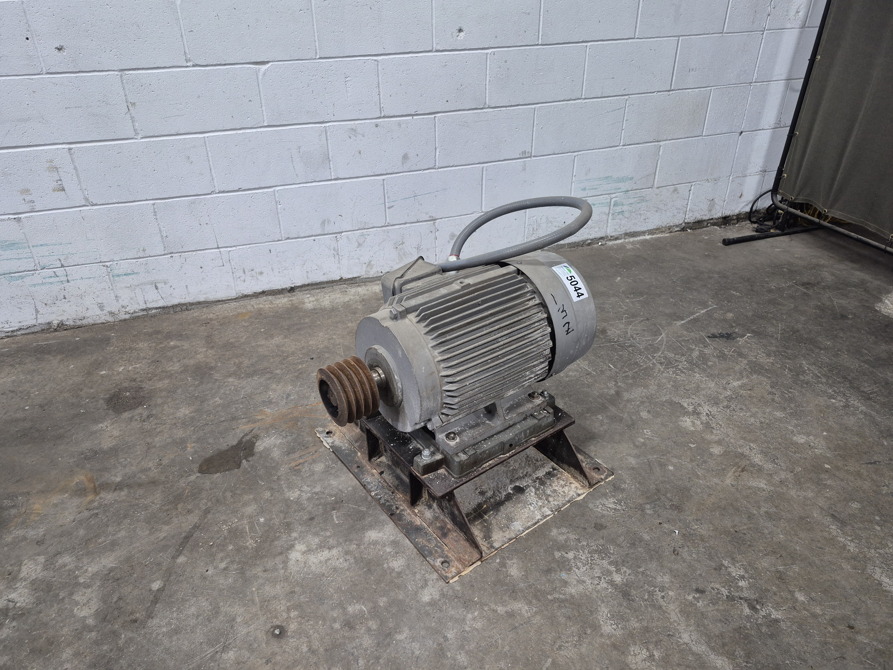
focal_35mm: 23
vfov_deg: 58.9
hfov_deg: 73.9
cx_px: 446
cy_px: 335
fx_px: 593
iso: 320
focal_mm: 5.4
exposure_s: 1/120
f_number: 1.8
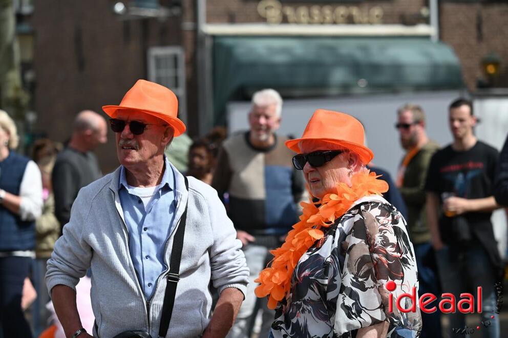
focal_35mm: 175
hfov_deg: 11.8
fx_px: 2467
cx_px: 254
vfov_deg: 7.8
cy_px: 169
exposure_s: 1/500
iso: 100
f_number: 6.3
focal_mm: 175
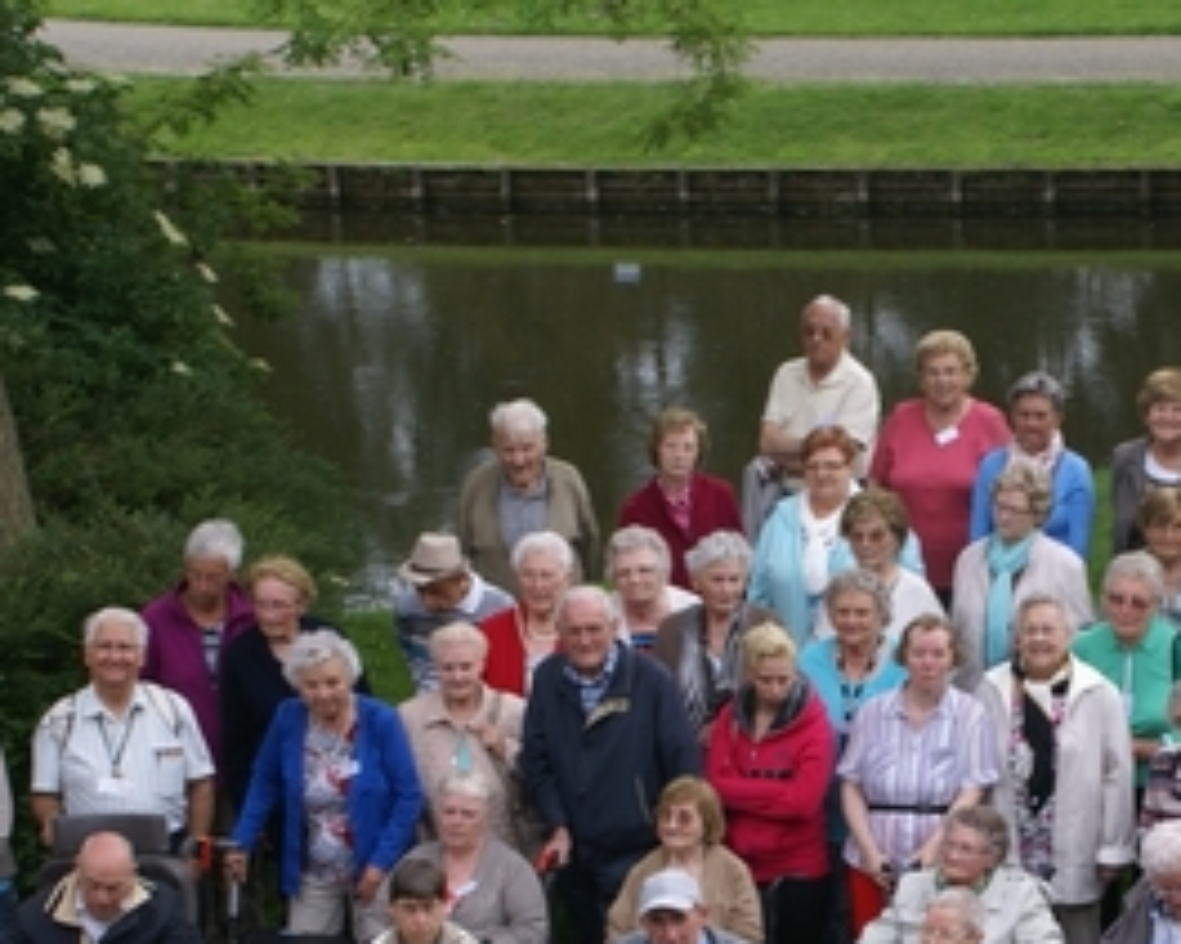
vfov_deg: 12.0
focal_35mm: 128
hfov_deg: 15.0
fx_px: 4472
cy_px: 743
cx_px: 926
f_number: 8
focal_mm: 40
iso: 100
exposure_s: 1/80
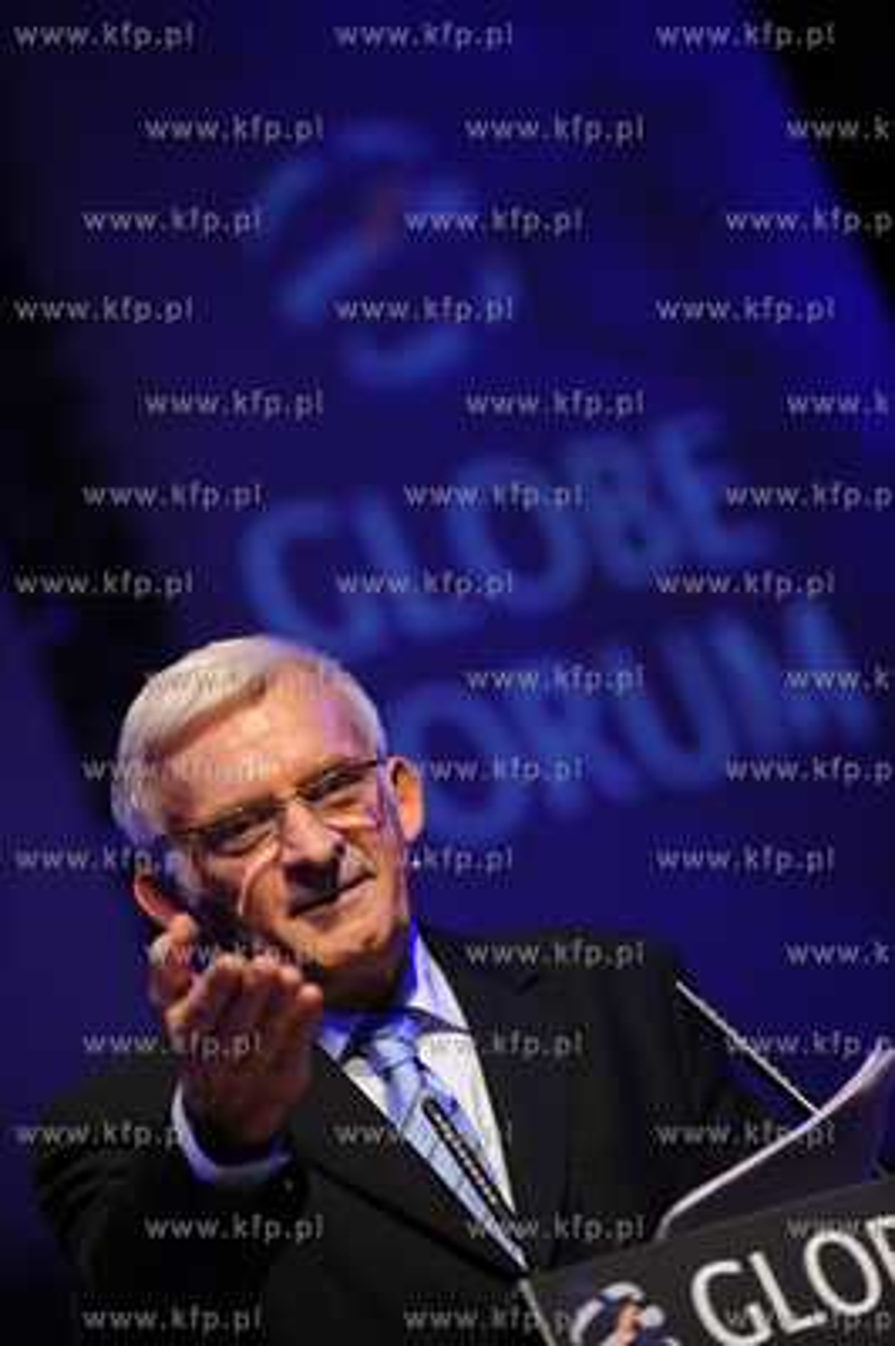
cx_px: 448
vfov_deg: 11.8
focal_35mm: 175
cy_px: 673
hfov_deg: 7.8
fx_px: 6537
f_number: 4
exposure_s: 1/125
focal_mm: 175
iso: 800
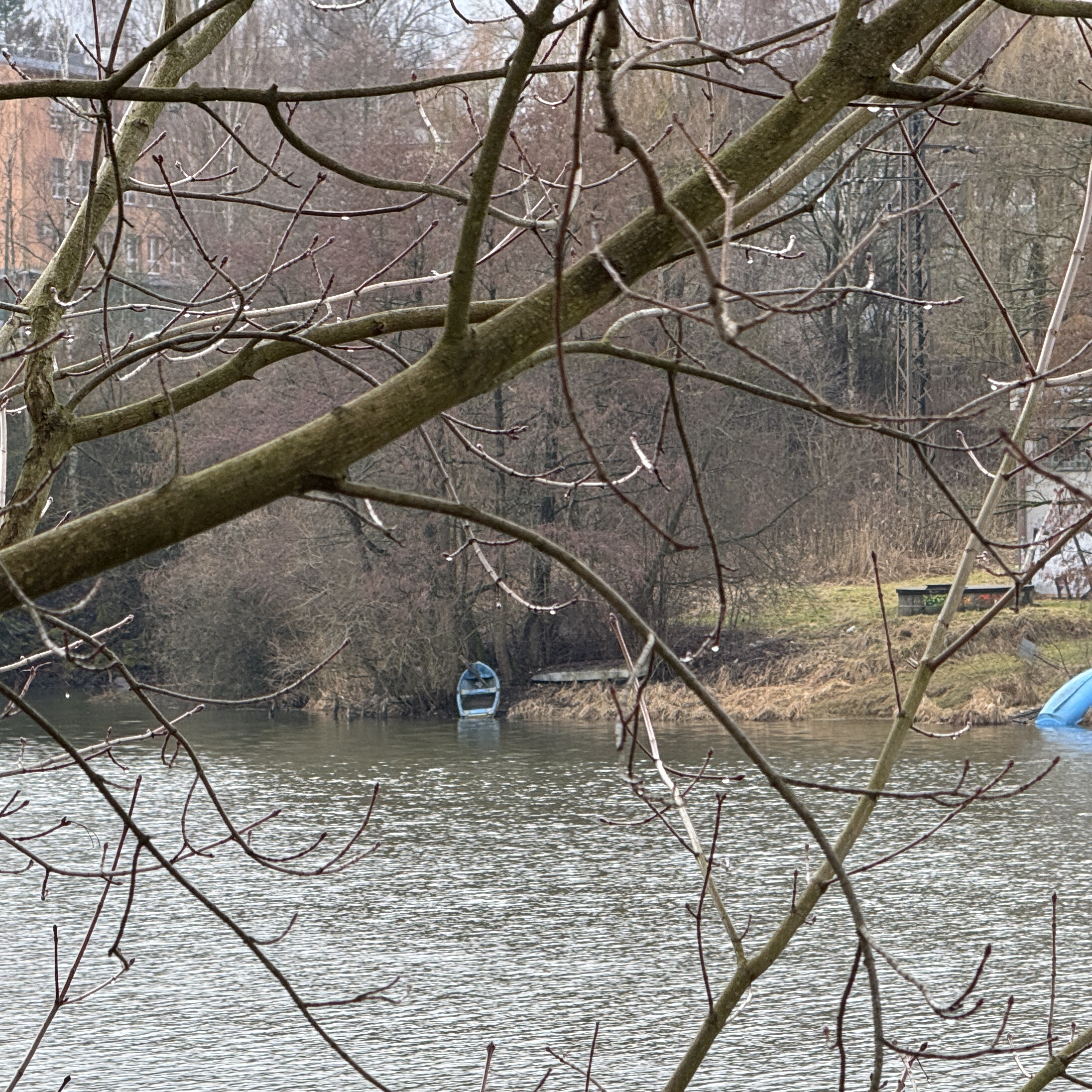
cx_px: 601
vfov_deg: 9.0
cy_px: 684
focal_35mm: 195
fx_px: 6960
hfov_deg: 9.0
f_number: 2.8
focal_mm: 15.66
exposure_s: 1/266
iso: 50
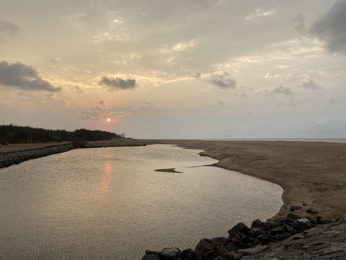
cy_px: 130
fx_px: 260
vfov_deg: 53.1
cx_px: 173
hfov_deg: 67.3
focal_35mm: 26
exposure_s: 1/871
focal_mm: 4.25
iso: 32
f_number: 1.8
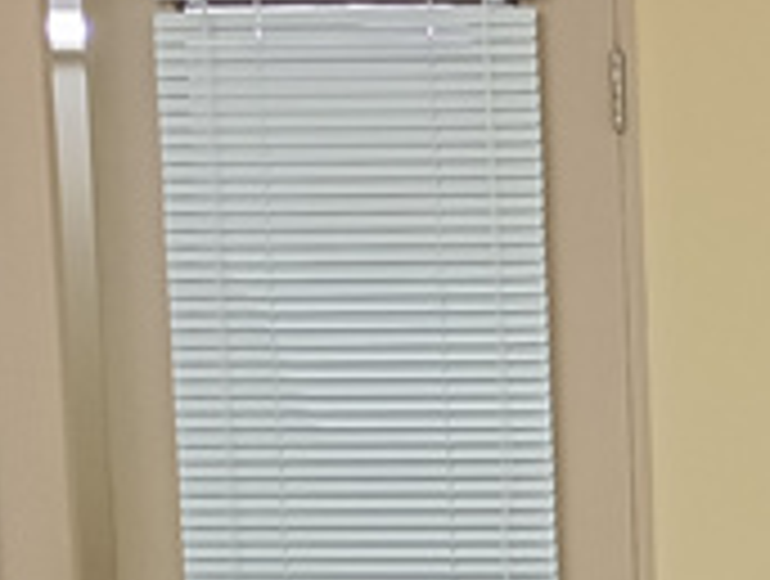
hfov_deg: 10.6
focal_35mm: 182
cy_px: 1030
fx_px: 4057
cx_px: 1036
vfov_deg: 7.9
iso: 600
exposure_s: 1/50
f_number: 1.79
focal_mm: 4.71
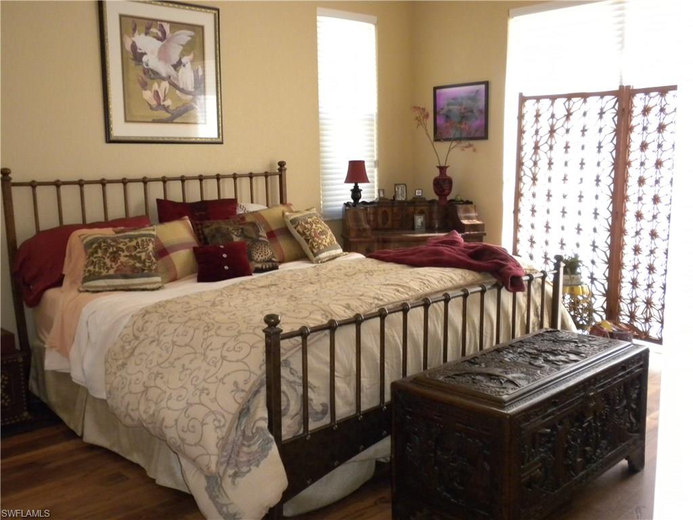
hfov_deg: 50.1
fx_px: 741
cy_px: 260
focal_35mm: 37
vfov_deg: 38.7
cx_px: 346
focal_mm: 6.6
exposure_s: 1/33.1
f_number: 3.5
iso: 400
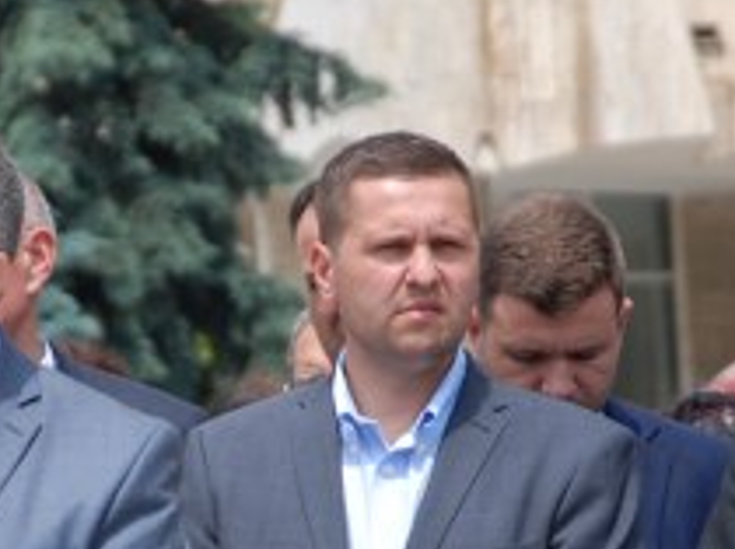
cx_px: 186
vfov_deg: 2.6
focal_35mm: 579
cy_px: 507
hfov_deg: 3.4
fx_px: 12276
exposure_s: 1/500
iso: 200
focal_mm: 105
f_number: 5.6
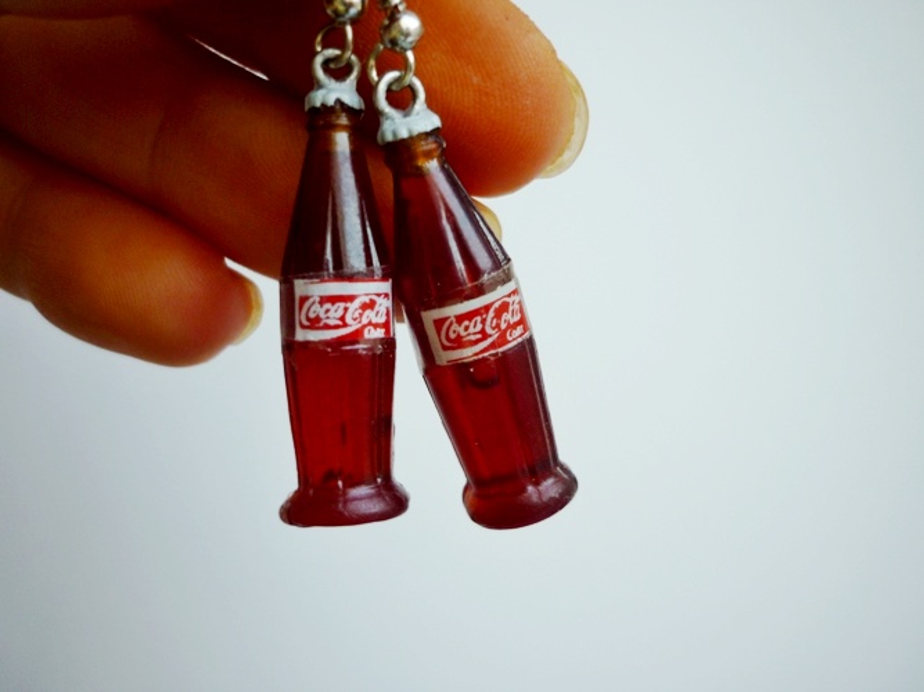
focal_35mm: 33
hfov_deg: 55.4
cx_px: 462
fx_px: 881
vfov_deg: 42.9
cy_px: 346
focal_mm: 5.5
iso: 80
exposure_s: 1/30
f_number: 2.8
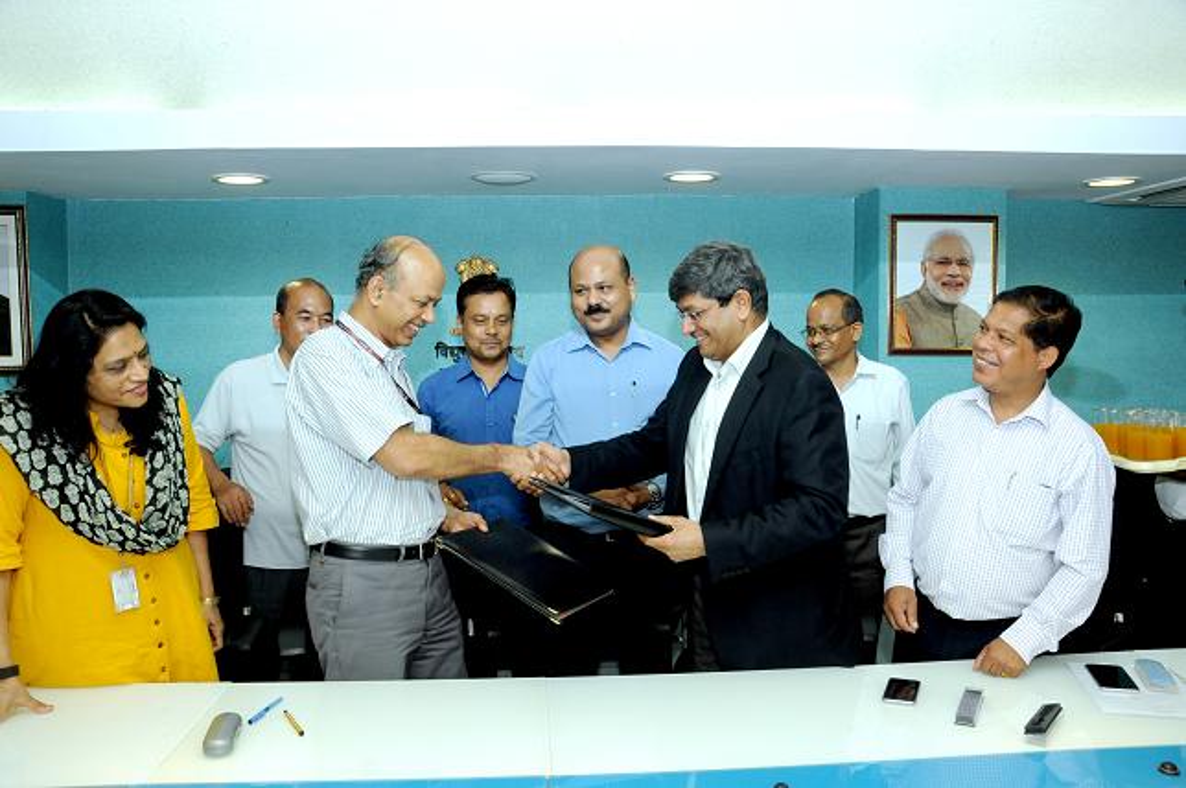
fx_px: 889
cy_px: 394
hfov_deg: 67.4
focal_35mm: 27
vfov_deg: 47.8
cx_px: 593
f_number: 6.3
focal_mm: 18
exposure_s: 1/125
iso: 800
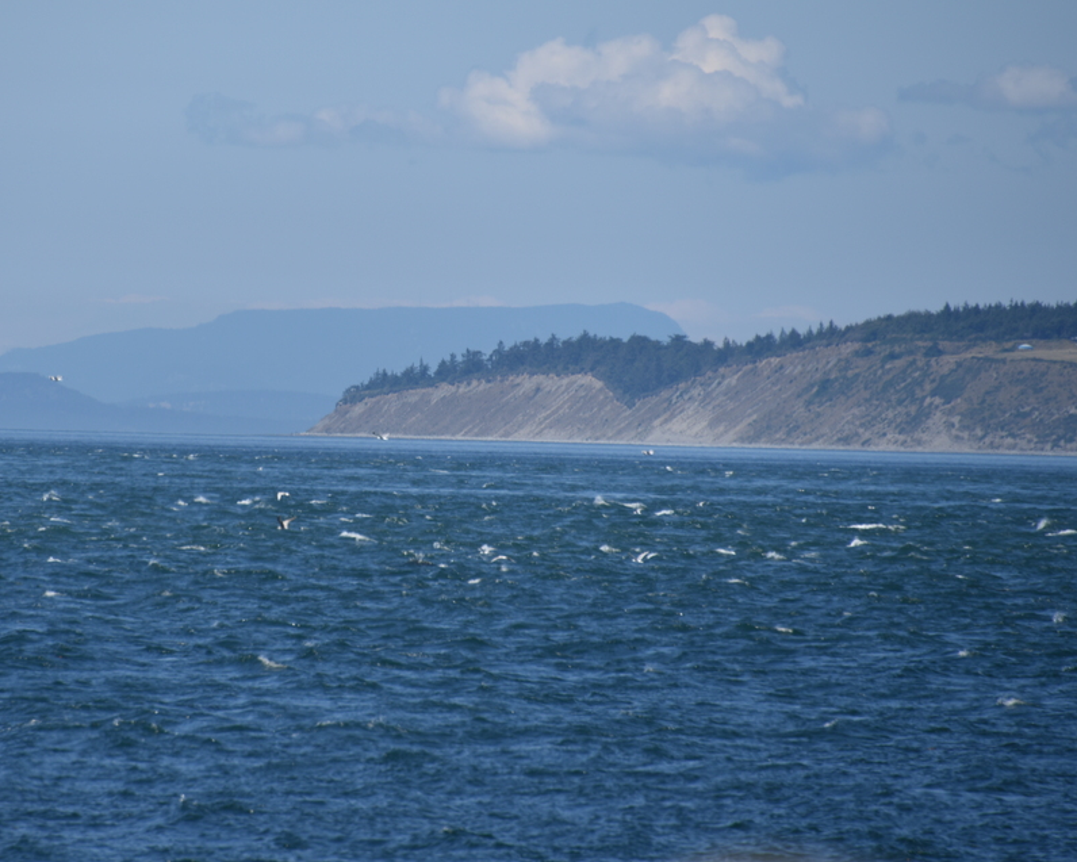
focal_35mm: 453
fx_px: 14441
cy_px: 340
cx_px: 322
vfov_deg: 3.4
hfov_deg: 4.3
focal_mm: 300
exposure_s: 1/640
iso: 100
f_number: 7.1
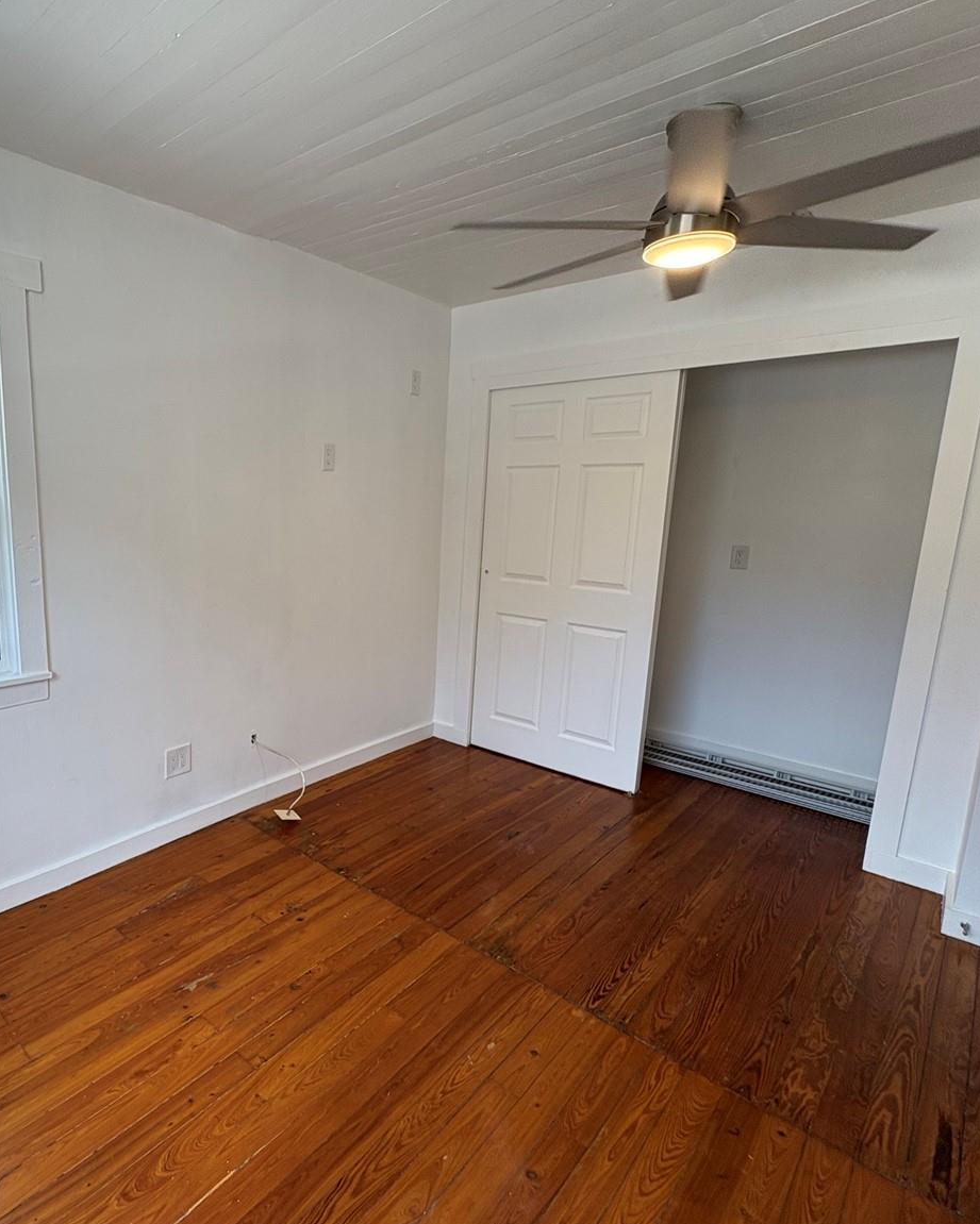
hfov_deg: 67.7
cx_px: 285
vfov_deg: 83.3
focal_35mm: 19
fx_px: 689
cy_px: 619
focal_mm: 2.22
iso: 64
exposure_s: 1/120
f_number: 2.2
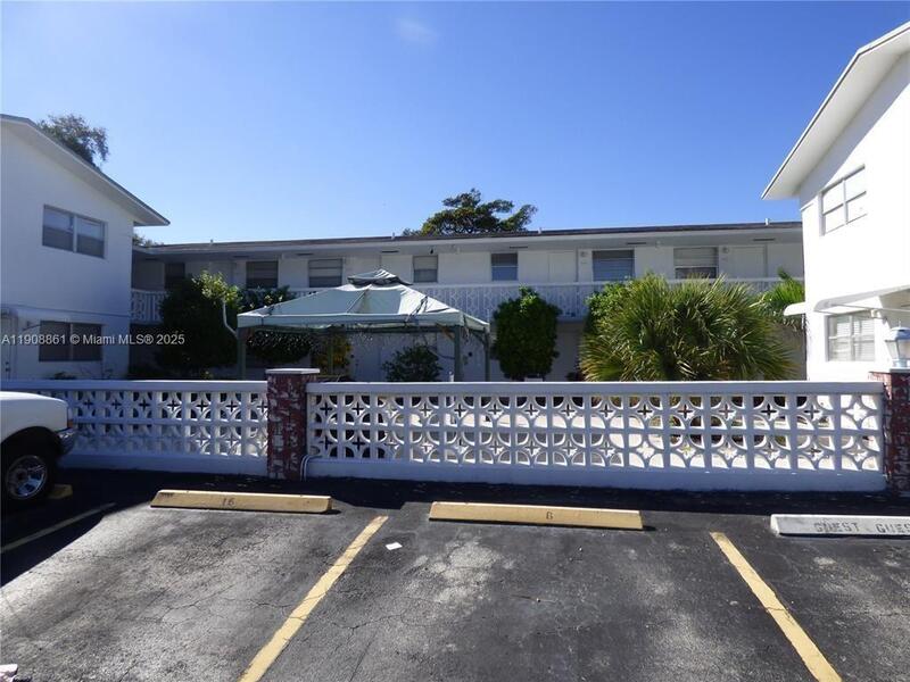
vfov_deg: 66.0
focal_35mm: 20
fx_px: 526
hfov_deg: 81.7
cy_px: 341
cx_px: 455
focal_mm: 3.58
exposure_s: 1/2000
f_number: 2.8
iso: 100
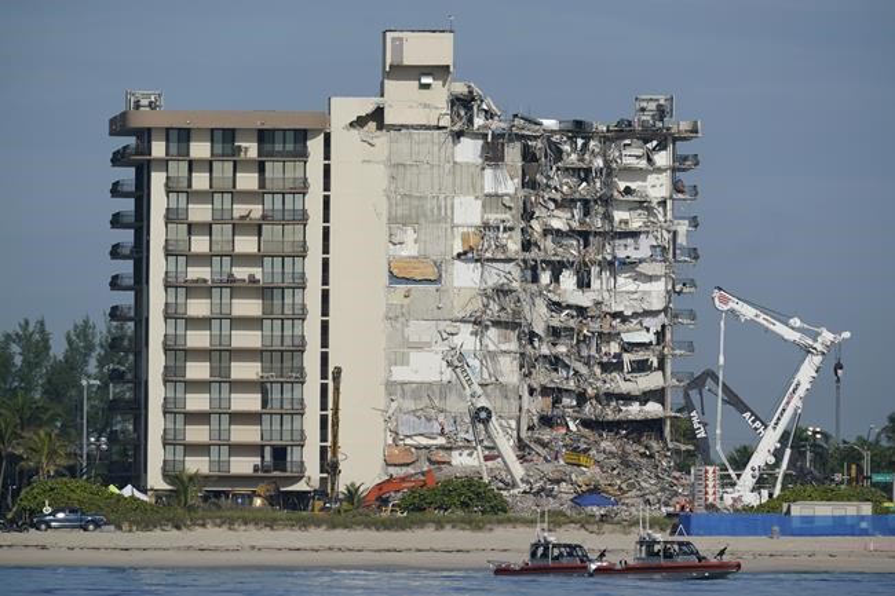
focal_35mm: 600
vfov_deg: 2.3
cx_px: 448
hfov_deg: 3.4
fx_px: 14912
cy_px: 298
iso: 500
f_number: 6.3
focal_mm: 600
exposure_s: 1/5000
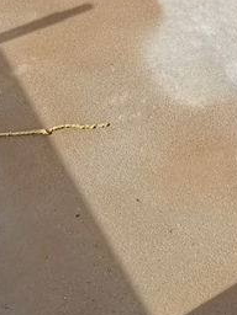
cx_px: 301
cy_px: 10
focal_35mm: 75
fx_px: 685
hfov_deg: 18.4
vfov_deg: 24.9
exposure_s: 1/432
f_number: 2.2
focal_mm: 2.35
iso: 50
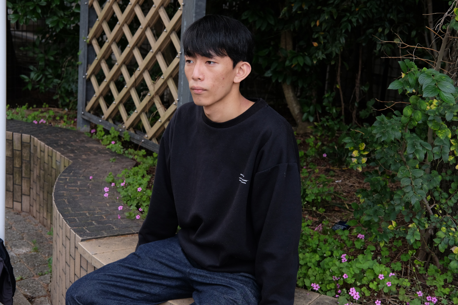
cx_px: 229
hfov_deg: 37.5
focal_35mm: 53
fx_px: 674
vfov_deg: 25.5
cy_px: 152
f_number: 5.6
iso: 400
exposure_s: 1/220
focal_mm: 35
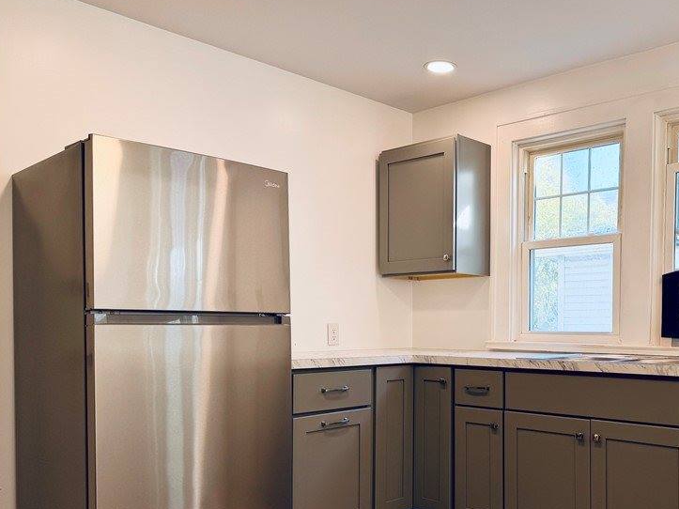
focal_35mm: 34
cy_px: 332
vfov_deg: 41.3
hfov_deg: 52.5
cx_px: 473
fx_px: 667
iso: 50
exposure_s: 1/138
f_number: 1.78
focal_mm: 6.76
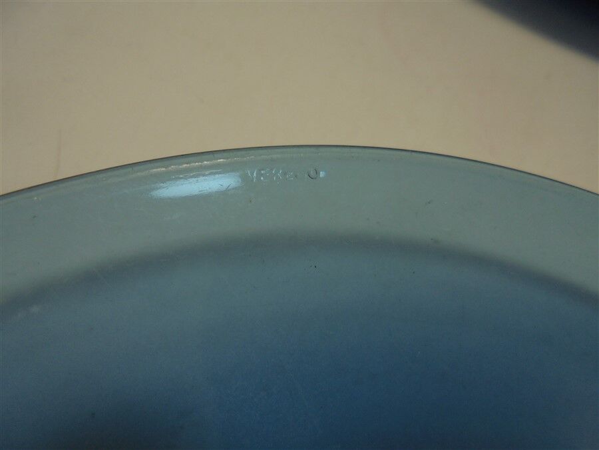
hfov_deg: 67.3
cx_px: 300
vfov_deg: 53.1
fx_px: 450
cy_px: 225
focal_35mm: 26
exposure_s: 1/250
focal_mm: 4.6
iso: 100
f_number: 3.5
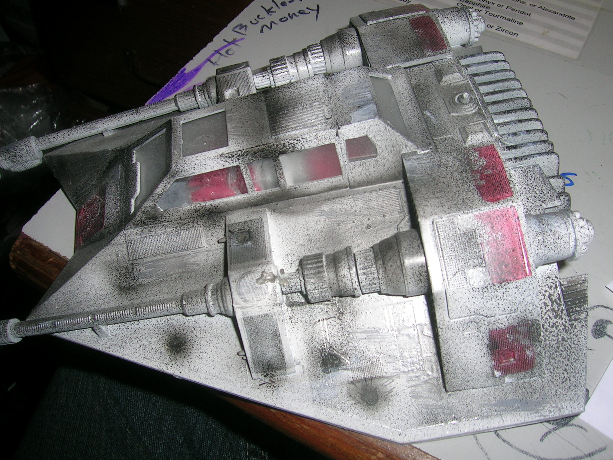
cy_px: 230
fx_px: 620
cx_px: 306
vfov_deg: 40.7
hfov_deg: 52.6
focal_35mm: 35
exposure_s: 1/60.1
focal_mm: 5.4
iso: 50
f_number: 4.8
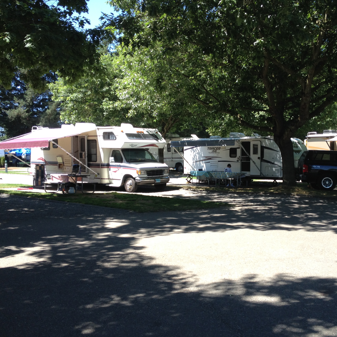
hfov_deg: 39.7
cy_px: 171
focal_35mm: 42
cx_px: 213
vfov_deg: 40.0
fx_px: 463
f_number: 2.4
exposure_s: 1/314
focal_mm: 4.28
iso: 50
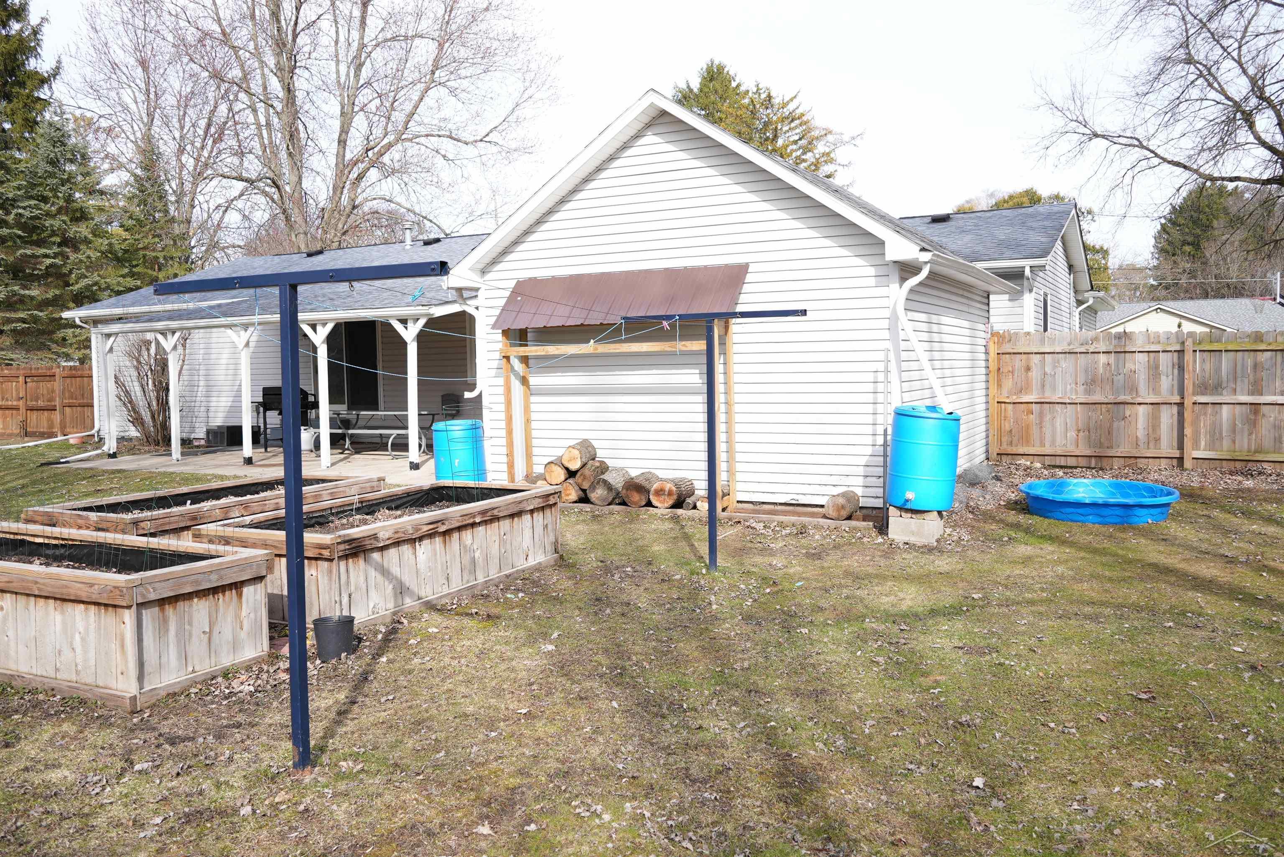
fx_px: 999
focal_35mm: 28
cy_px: 428
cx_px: 642
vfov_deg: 46.4
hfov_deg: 65.5
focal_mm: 28
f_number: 4
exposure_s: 1/320
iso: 125
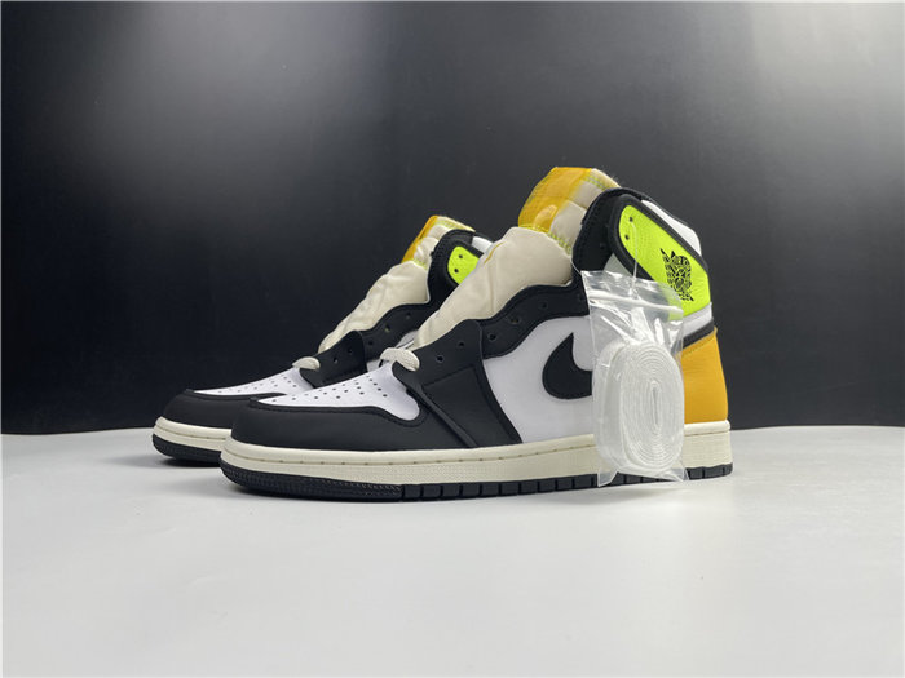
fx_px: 680
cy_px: 339
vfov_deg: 53.1
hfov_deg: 67.3
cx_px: 452
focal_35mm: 26
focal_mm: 4.2
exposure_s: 1/100
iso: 40
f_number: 1.6
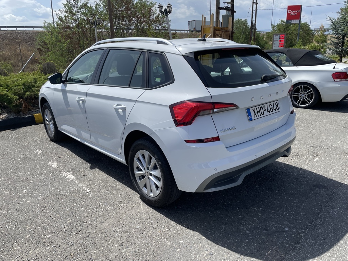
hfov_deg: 67.3
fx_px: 261
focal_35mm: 26
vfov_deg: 53.1
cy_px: 130
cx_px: 174
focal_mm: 4.2
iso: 32
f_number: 1.6
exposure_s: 1/3205
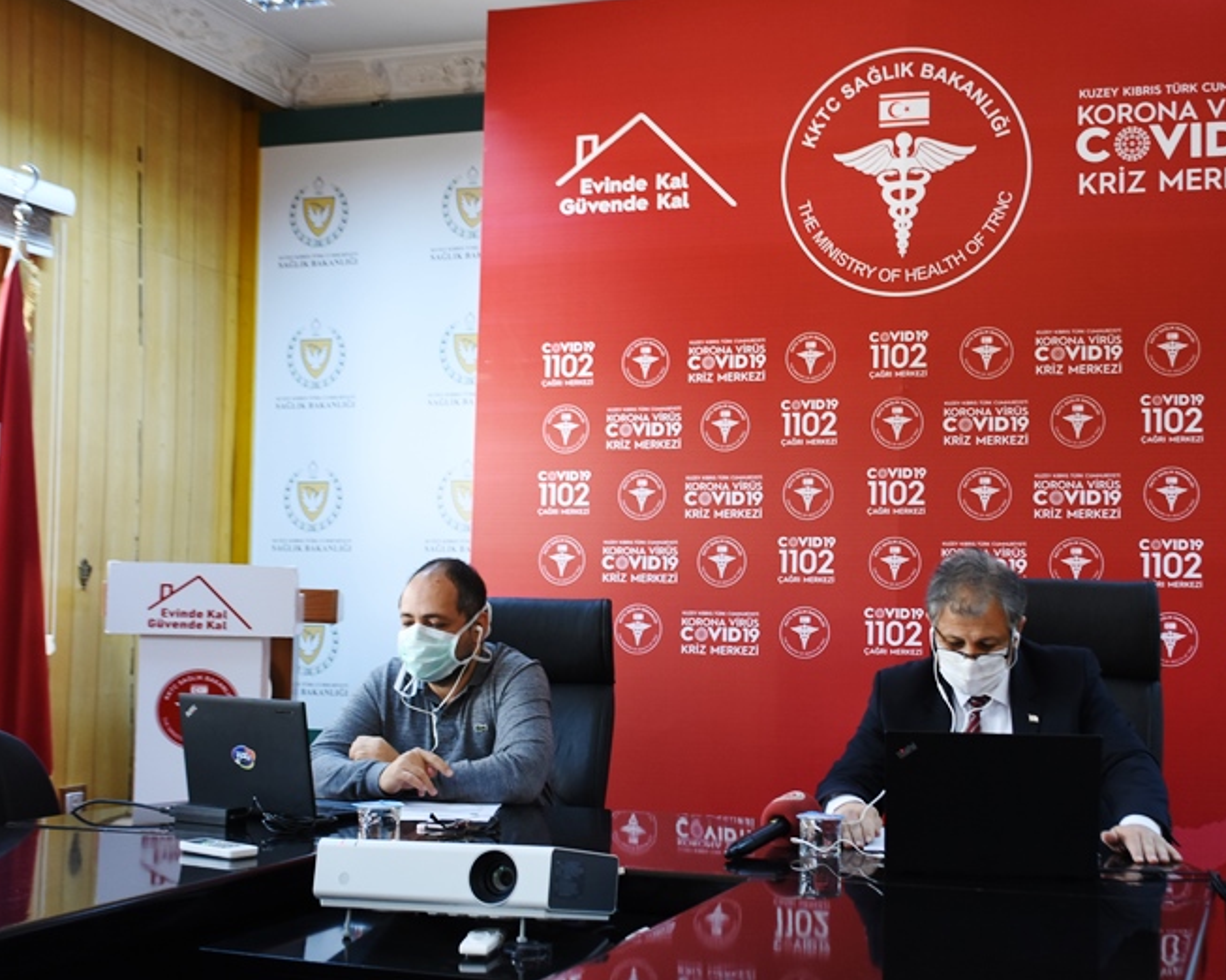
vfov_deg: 32.3
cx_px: 710
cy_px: 494
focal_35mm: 47
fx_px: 1689
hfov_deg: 39.8
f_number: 4
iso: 720
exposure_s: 1/40
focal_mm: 27
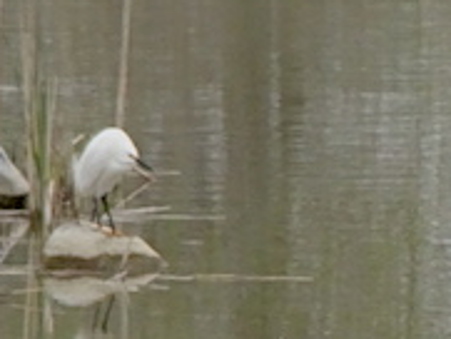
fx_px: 41524
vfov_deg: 0.5
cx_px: 852
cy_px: 416
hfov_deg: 0.6
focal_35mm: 3185
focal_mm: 123
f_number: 8
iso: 400
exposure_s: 1/80
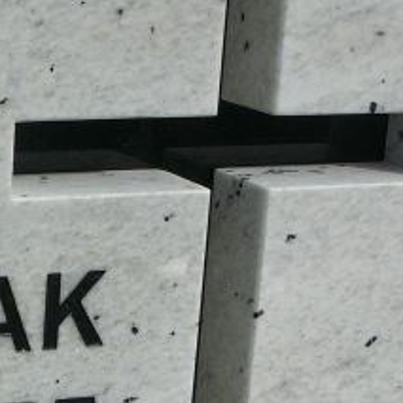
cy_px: 403
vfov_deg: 13.2
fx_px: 1712
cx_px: -95
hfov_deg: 13.0
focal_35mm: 130
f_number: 5.6
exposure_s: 1/640
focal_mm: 7.3
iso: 80
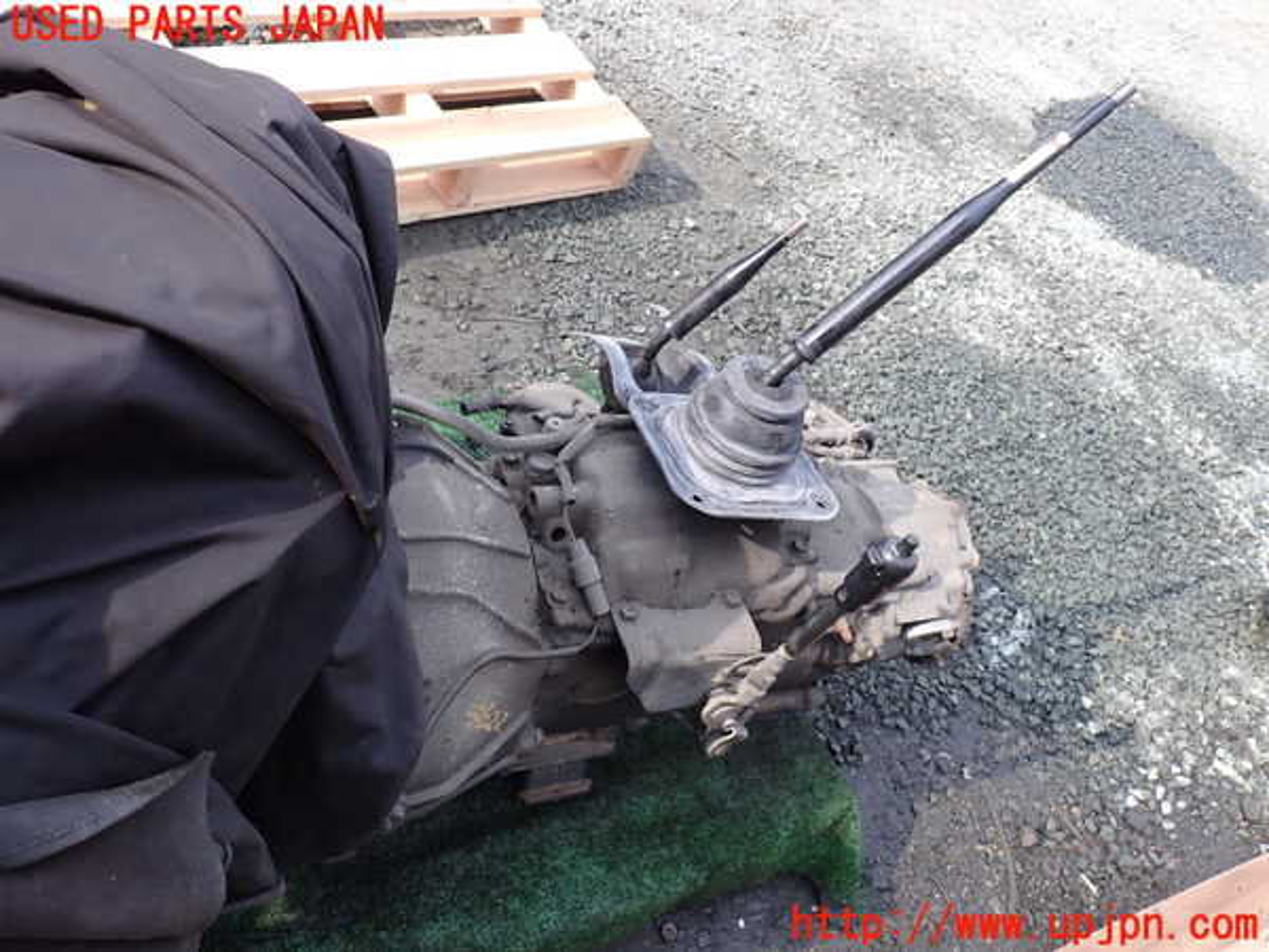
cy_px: 476
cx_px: 634
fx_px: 1100
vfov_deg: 46.8
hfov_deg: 60.0
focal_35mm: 30
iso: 100
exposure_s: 1/250
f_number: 3.2
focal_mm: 5.4
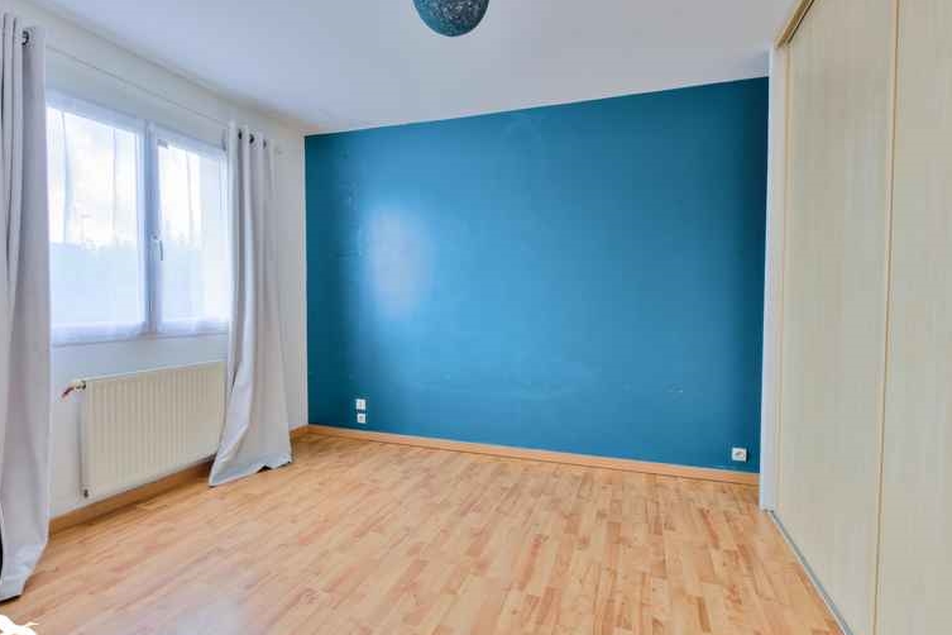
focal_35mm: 17
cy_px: 314
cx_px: 480
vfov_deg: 70.4
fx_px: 450
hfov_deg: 93.3
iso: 800
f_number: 8
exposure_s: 1/20
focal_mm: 16
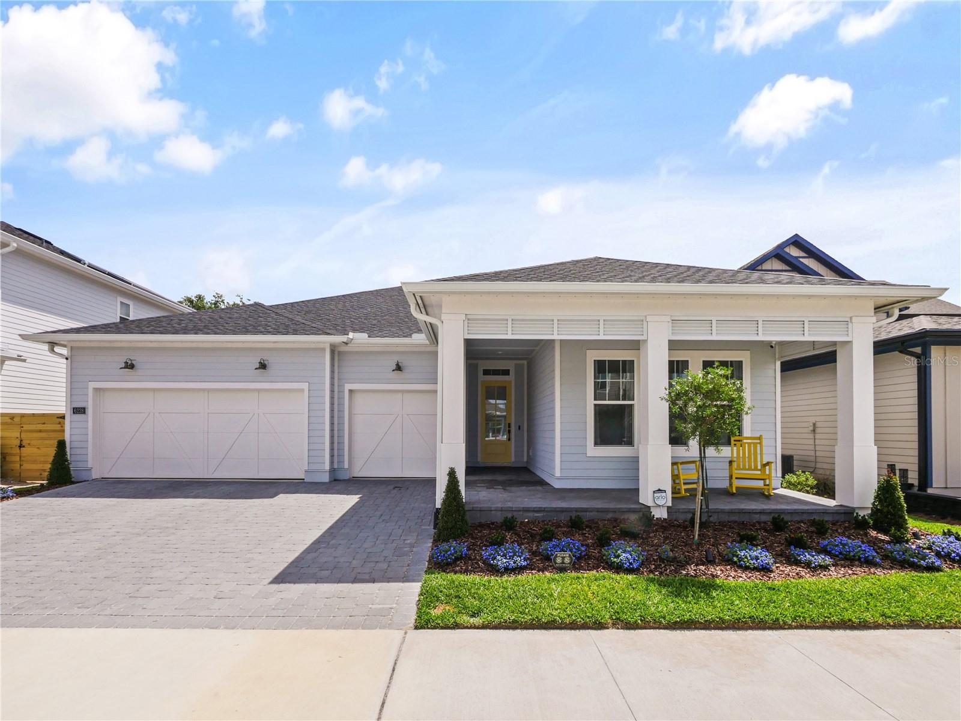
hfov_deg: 102.1
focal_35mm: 14
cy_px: 360
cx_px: 480
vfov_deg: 85.7
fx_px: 389
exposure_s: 1/500
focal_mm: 7
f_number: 9
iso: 200
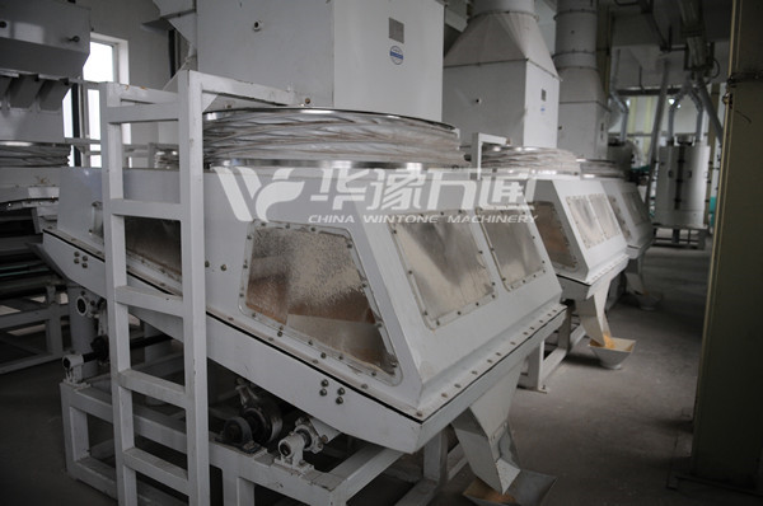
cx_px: 382
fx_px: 540
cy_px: 253
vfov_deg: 50.3
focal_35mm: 26
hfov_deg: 70.5
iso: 400
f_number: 2.8
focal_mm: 17
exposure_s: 1/50
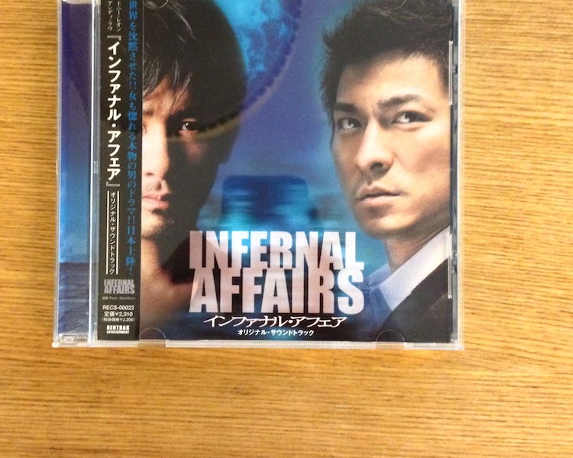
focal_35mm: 44
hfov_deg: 42.0
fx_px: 746
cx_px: 289
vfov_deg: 34.0
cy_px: 175
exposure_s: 1/15
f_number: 2.4
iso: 800
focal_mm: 4.12
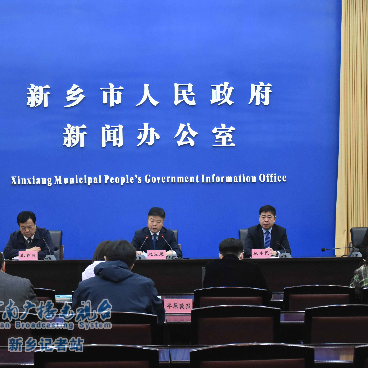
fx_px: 974
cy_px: 185
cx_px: 158
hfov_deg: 21.4
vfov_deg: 21.4
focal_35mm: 81
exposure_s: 1/80
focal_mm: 42
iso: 3200
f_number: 4.8
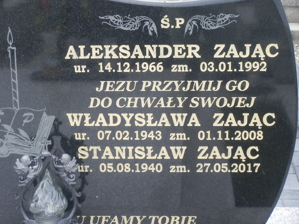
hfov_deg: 17.7
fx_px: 959
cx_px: 150
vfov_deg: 13.3
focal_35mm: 111
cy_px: 112
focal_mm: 19.6
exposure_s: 1/60
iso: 200
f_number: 5.5
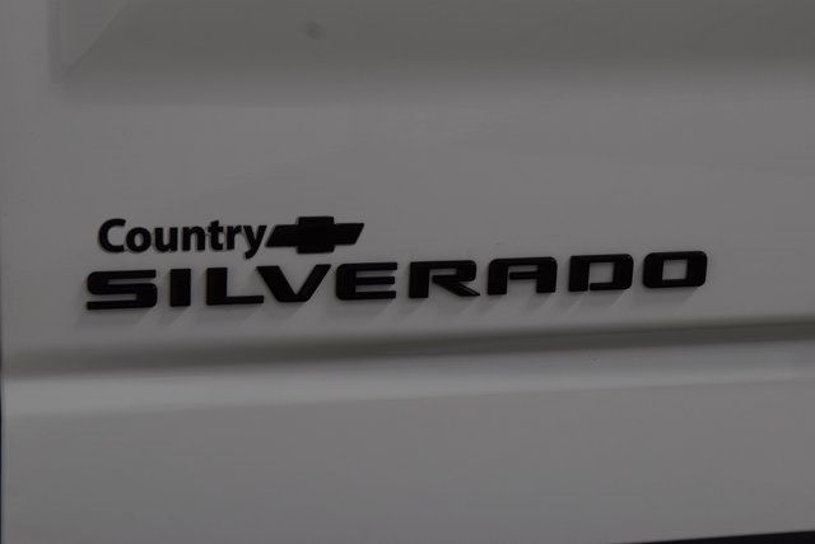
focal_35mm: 105
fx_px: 2377
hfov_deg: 19.5
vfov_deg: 13.0
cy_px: 272
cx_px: 408
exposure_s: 1/30
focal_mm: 70
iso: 500
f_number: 7.1
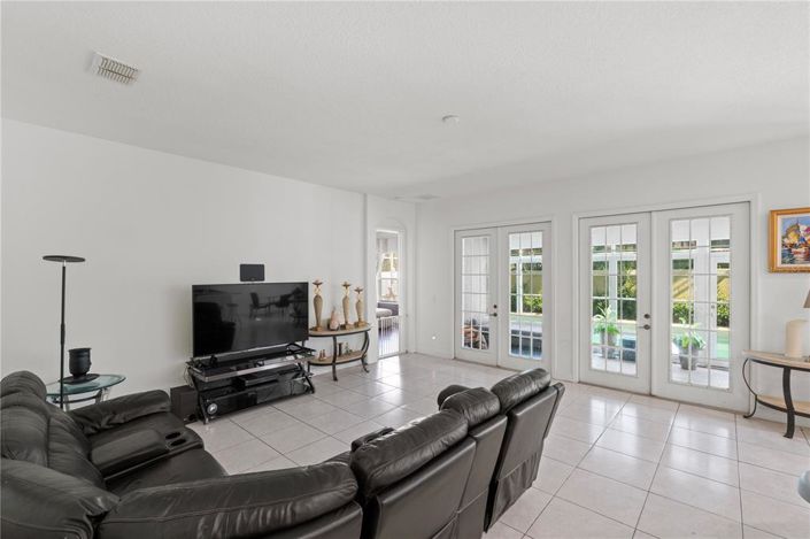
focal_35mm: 15
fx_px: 337
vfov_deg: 77.2
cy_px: 270
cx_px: 405
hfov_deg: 100.4
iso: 100
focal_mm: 10
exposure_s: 1/1.25
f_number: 5.6
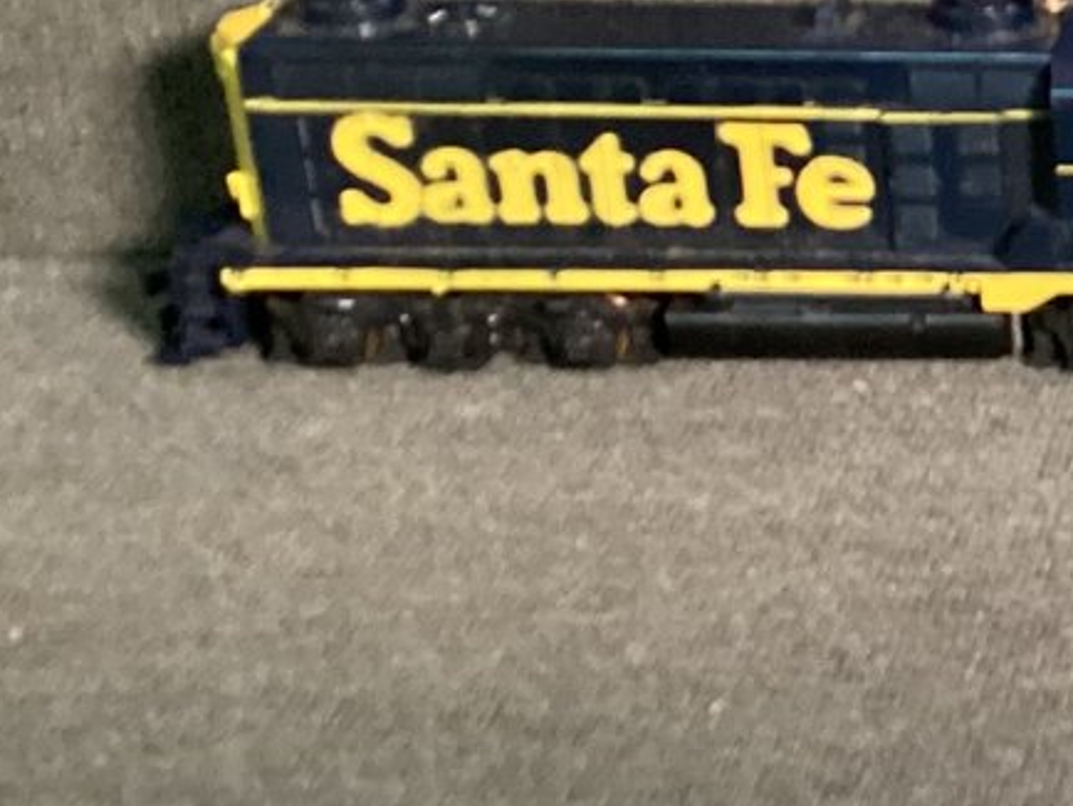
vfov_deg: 13.7
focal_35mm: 108
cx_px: 1715
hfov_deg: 16.3
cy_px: 372
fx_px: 3350
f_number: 2.4
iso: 400
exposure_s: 1/30
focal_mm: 3.3
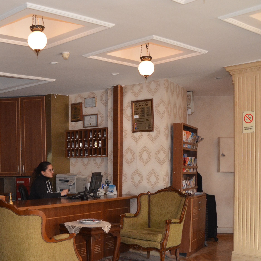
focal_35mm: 49
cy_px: 179
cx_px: 24
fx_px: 418
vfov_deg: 34.3
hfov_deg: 32.8
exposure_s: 1/60
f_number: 3.5
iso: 800
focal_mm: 18
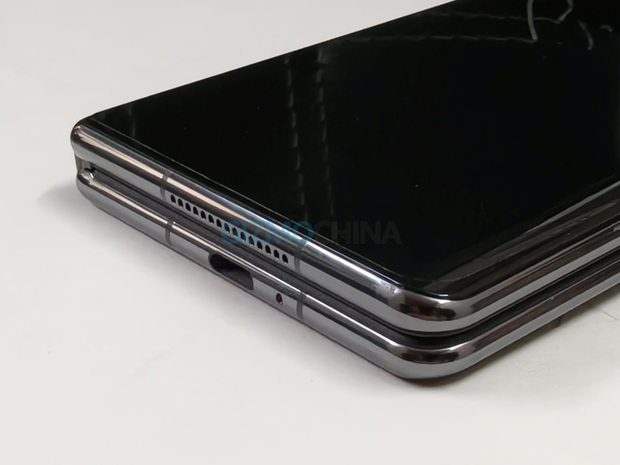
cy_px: 232
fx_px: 1307
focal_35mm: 73
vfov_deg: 20.2
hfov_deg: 26.7
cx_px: 310
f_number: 2
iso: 2500
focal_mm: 2.31
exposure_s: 1/100
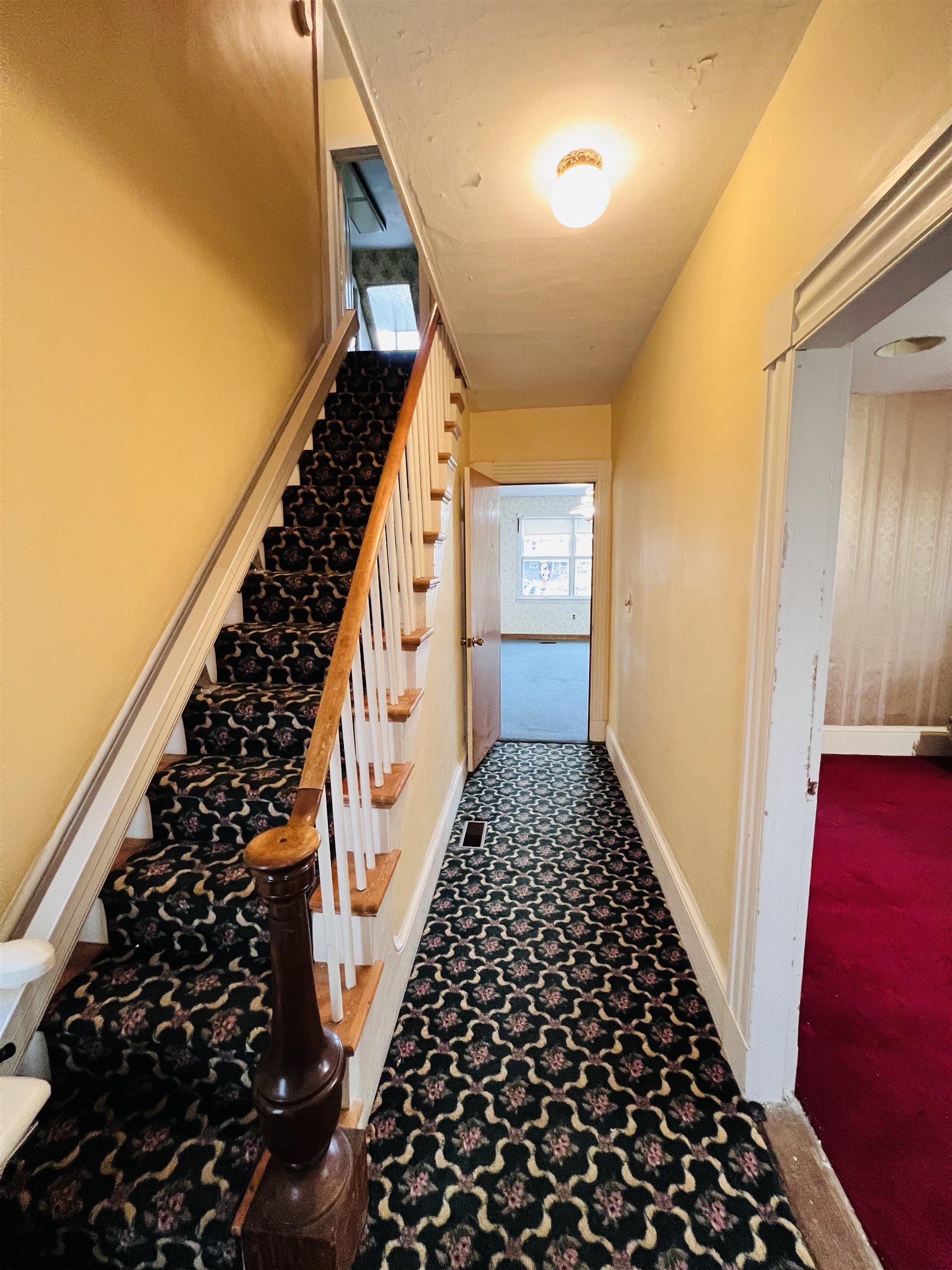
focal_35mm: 13
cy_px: 635
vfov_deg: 106.2
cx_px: 476
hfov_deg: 89.9
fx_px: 477
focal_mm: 1.57
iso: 400
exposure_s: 1/60
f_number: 1.8
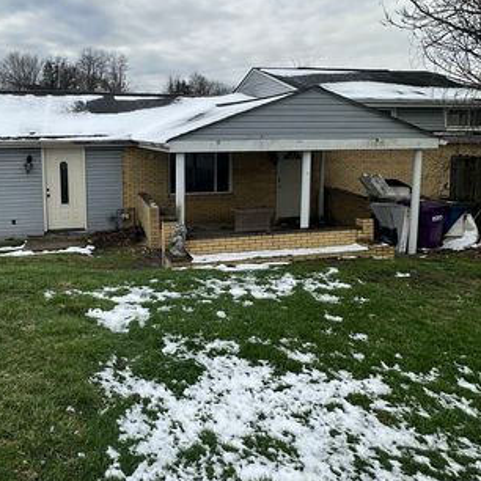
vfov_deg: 58.3
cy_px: 178
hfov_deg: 57.7
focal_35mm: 27
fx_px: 424
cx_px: 159
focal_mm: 2.22
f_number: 2.2
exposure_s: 1/2398
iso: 50
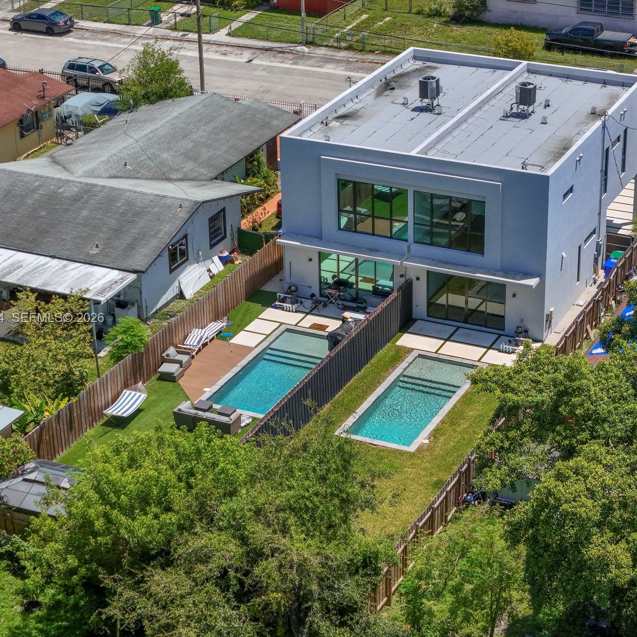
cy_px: 319
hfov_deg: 20.9
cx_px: 365
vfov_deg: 20.9
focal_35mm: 83
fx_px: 1728
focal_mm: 19.35
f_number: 2.8
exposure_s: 1/2500
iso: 180
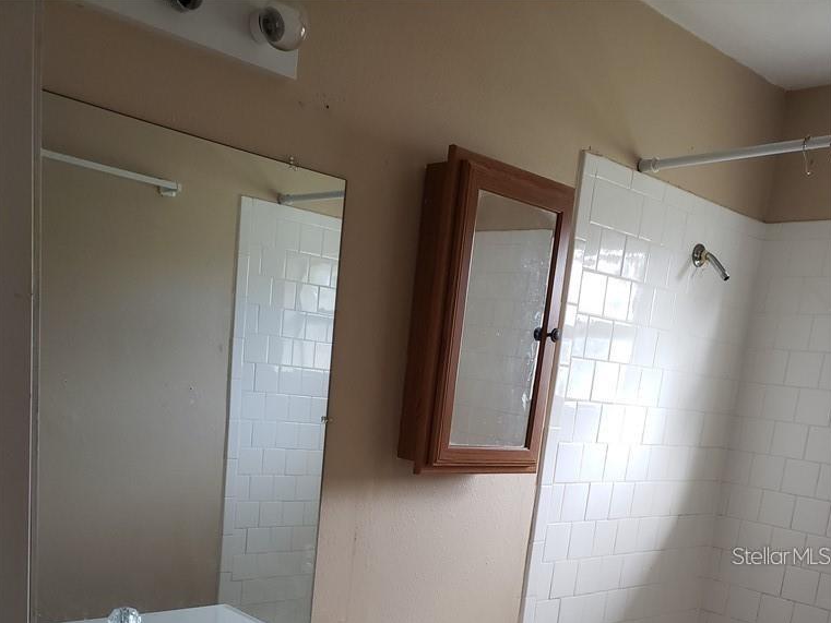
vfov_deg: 38.1
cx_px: 416
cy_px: 555
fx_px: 840
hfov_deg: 52.6
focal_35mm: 35
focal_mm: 4.3
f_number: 2.4
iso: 250
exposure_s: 1/60
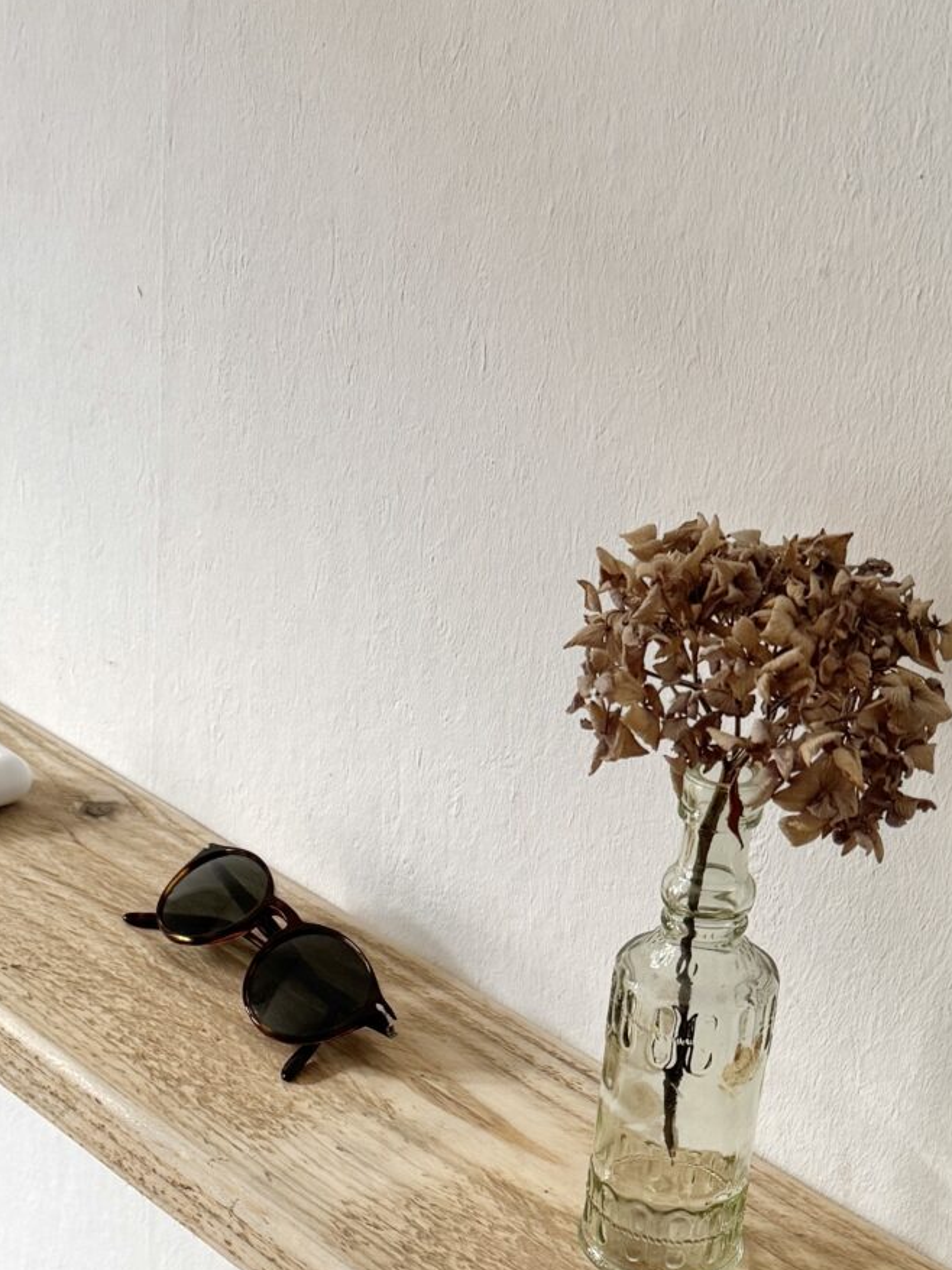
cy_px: 978
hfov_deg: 20.8
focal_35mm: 70
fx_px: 2568
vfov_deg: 27.3
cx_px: 226
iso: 160
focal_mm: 6.76
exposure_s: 1/121
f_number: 1.78
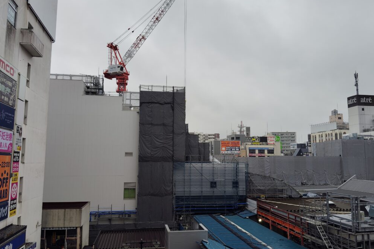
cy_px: 122
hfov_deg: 61.9
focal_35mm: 30
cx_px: 190
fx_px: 312
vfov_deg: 43.6
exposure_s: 1/315
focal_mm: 4.22
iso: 50
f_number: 1.8
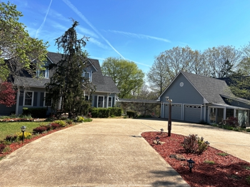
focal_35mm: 26
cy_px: 94
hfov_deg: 67.3
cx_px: 125
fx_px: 188
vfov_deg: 53.1
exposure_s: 1/4115
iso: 50
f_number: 1.5
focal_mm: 5.7
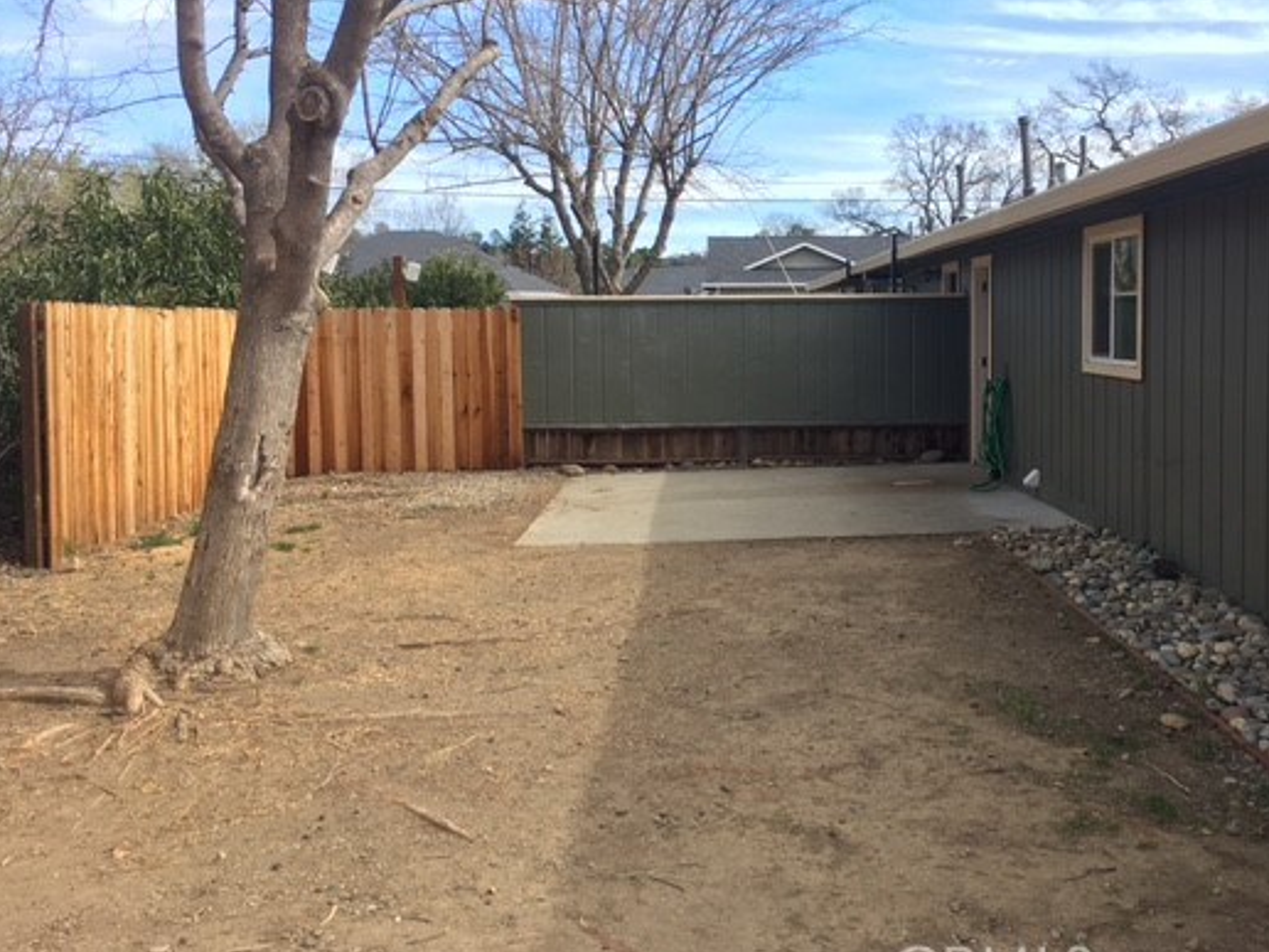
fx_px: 1320
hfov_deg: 51.0
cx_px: 772
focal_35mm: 36
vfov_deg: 39.6
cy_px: 413
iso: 25
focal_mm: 4.15
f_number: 2.2
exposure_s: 1/442
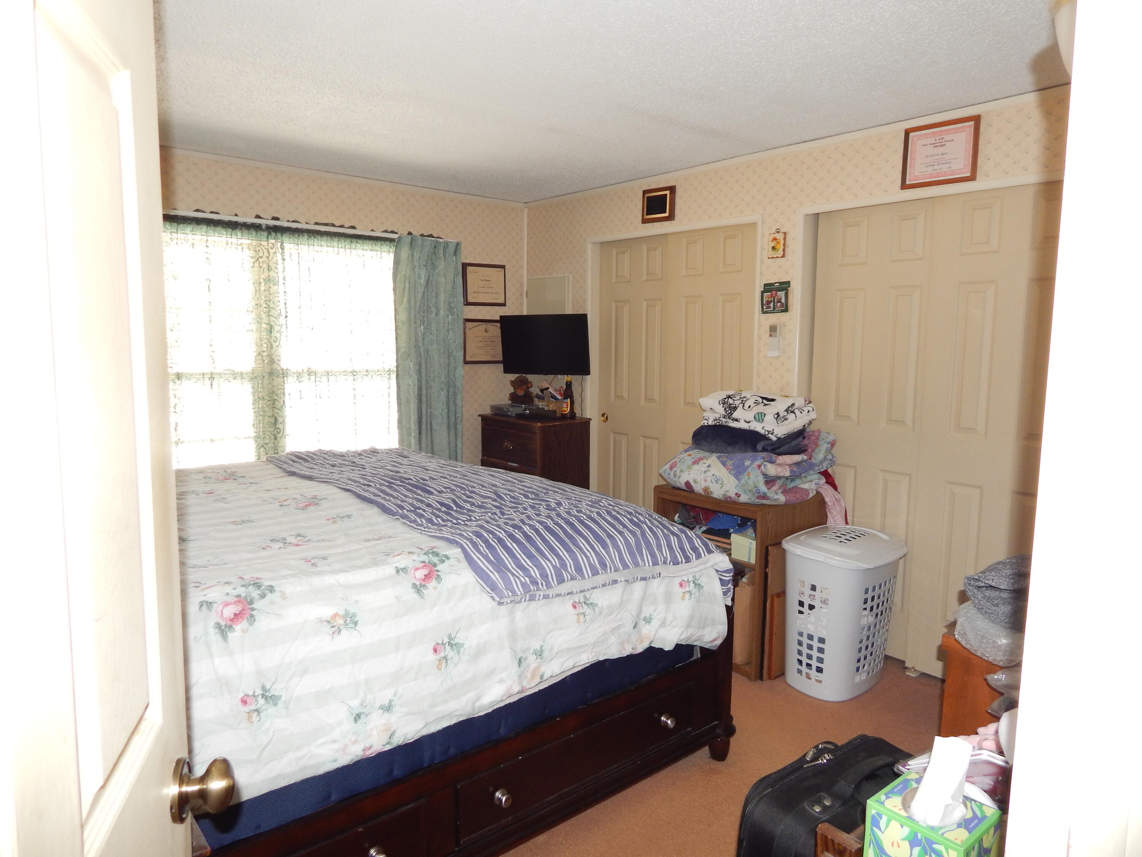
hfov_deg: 73.9
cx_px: 571
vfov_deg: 58.9
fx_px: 759
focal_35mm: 23
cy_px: 428
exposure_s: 1/30
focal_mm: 4
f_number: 3
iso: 200
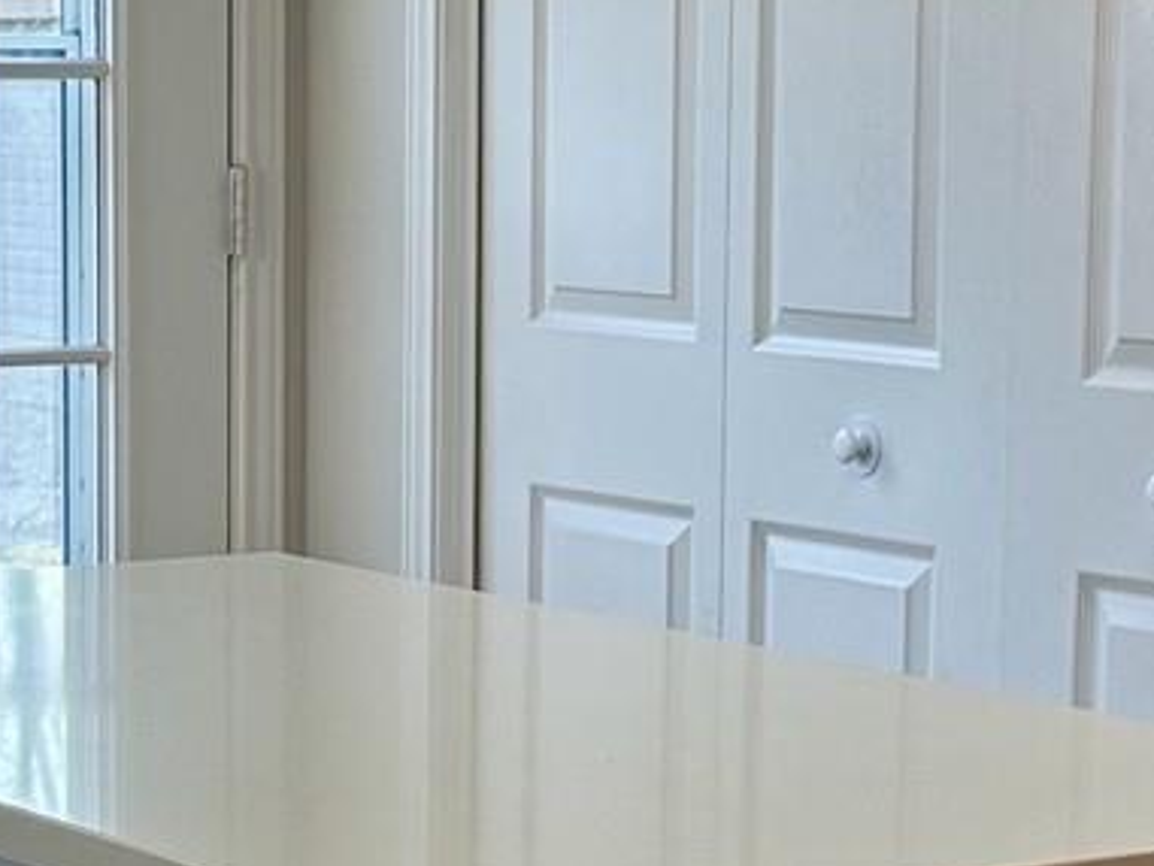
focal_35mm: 129
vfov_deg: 11.5
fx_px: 4302
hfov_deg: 15.3
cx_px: 400
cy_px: 642
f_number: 1.78
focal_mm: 6.86
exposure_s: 1/213
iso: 64
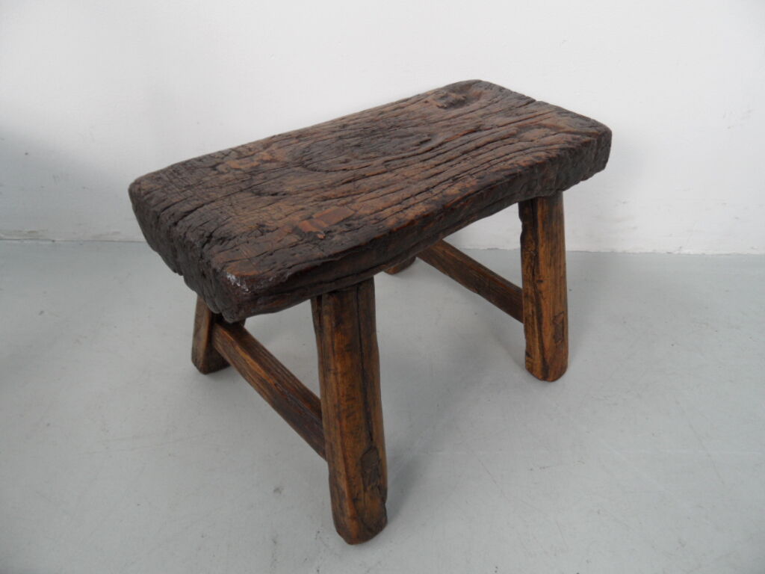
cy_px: 287
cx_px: 382
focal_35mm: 24
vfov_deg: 56.8
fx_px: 530
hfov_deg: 71.6
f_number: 3.2
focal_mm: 3.9
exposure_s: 1/45
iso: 100
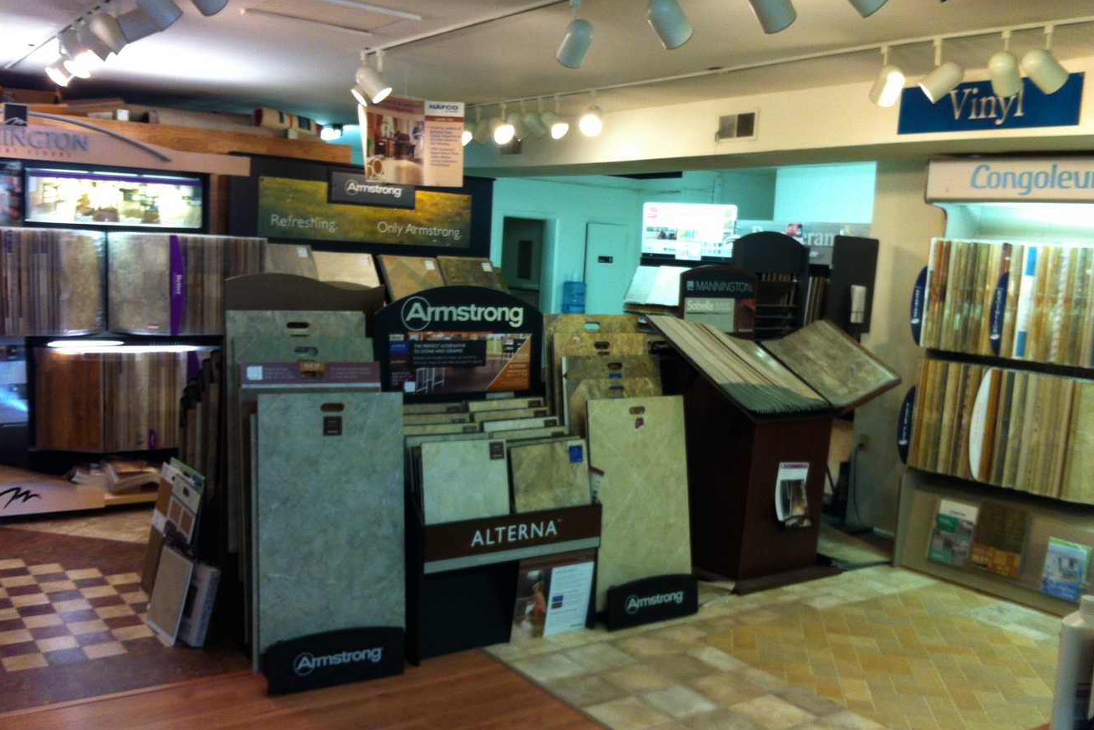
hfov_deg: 51.9
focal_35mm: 37
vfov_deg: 35.9
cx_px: 553
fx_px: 1124
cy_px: 352
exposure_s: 1/17
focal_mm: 3.85
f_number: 2.8
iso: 125
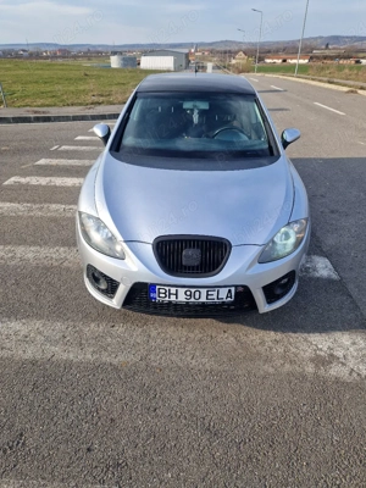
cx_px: 183
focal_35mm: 23
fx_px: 324
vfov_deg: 73.9
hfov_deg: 58.9
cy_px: 244
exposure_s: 1/769
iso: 50
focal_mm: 5.4
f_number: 1.8
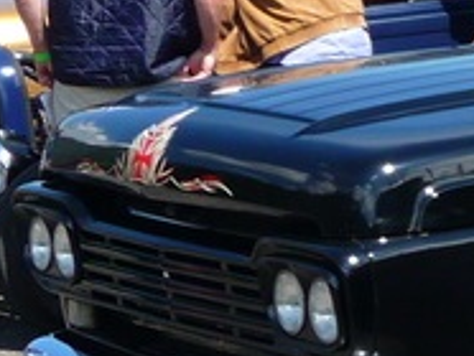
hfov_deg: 8.7
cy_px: 341
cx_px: 1205
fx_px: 2797
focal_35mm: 204
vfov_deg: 7.3
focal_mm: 6.3
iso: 100
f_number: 3.8
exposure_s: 1/500
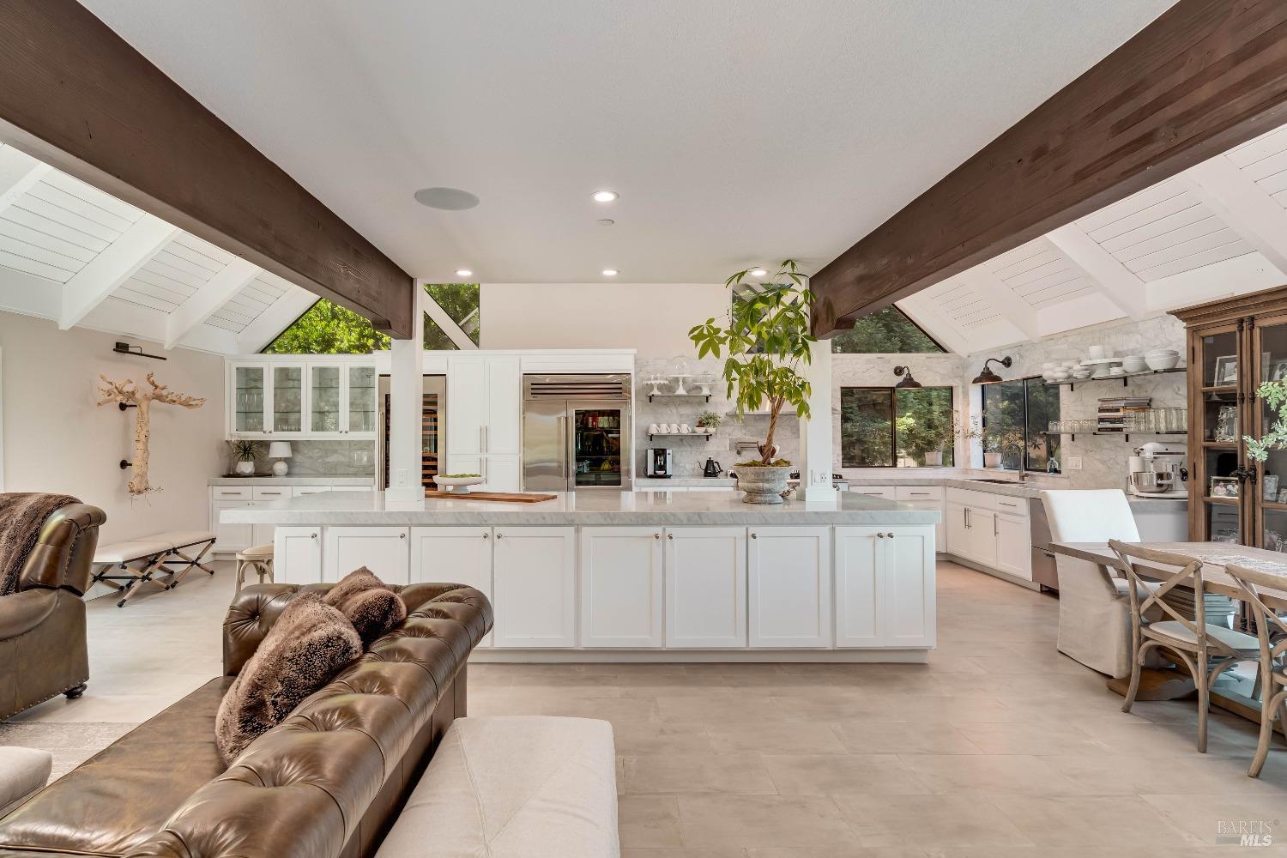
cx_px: 644
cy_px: 429
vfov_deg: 73.7
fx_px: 572
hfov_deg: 96.7
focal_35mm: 16
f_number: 11
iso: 320
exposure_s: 1/125
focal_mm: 16
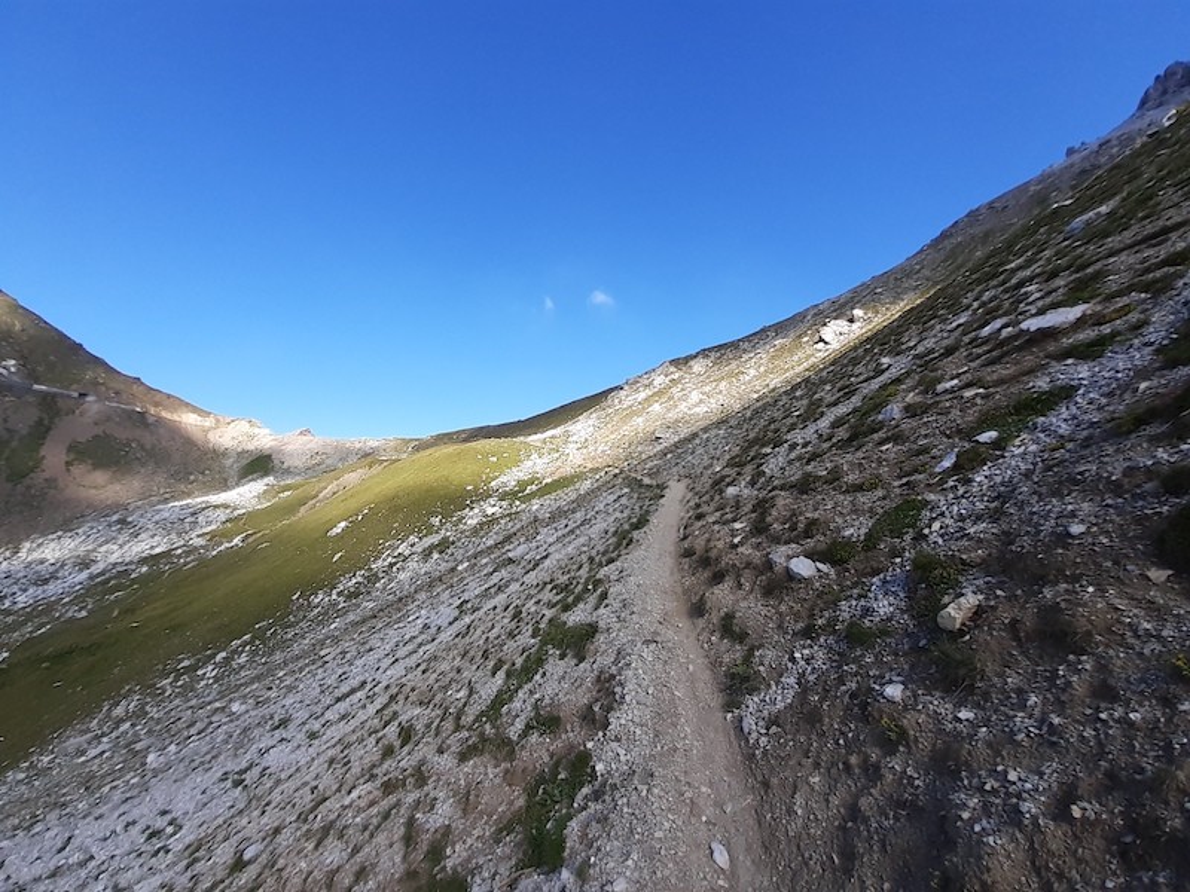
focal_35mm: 13
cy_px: 446
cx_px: 595
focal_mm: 1.13
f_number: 2.2
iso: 40
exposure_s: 1/521
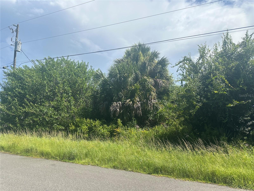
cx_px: 127
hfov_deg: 71.6
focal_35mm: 24
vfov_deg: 56.8
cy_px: 96
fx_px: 176
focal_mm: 6.86
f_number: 1.78
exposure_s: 1/5000
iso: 80
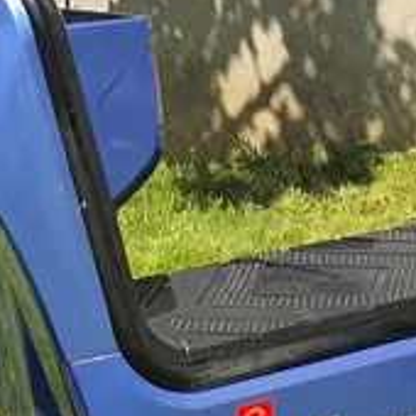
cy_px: 110
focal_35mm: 135
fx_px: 1836
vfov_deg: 12.9
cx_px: 162
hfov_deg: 12.9
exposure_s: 1/1316
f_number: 2.4
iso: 50
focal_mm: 4.3
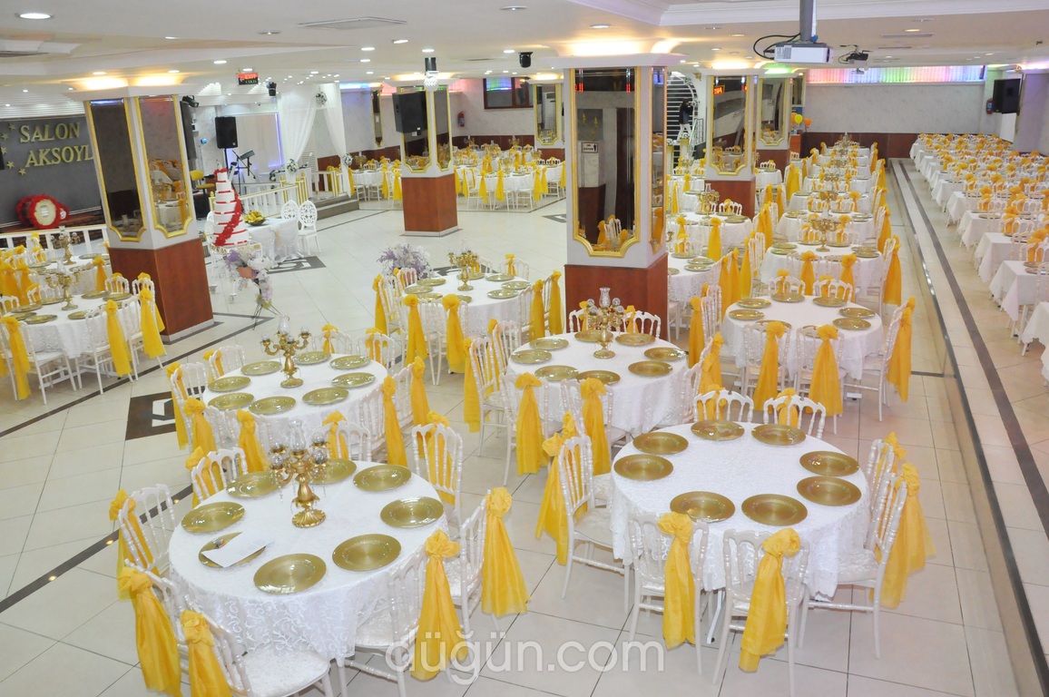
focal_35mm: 27
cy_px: 348
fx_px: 786
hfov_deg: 67.4
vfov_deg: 47.8
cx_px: 524
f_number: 8
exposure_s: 1/80
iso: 3200
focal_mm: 18
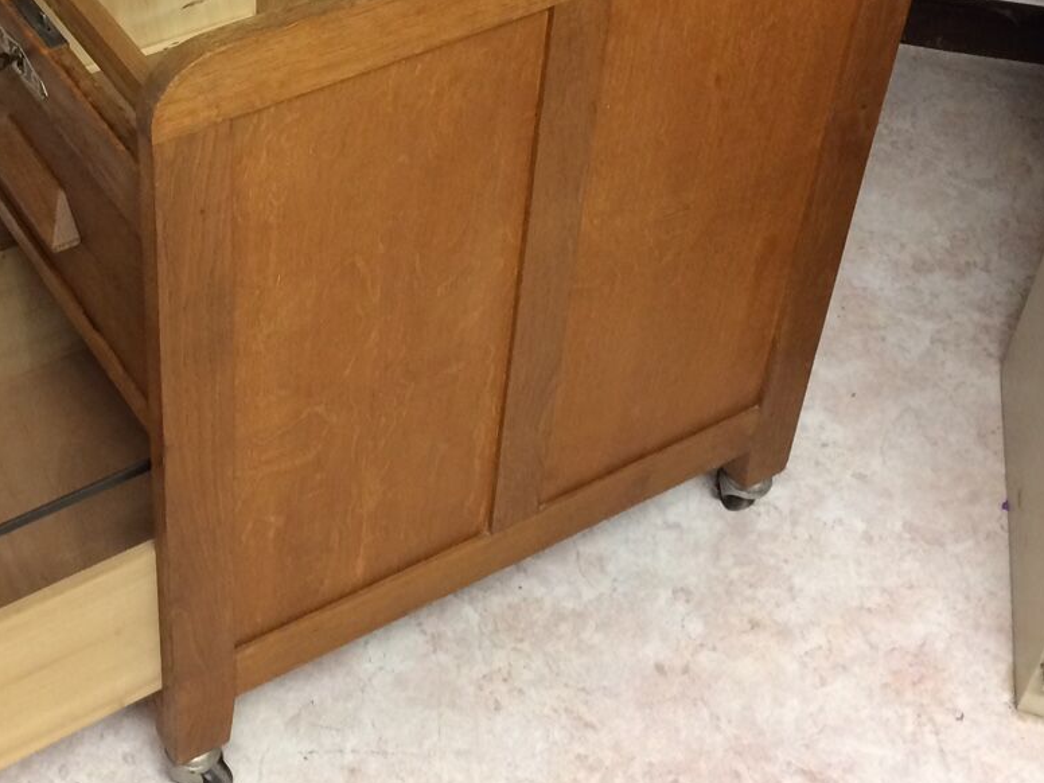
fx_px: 1840
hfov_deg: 31.1
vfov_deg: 23.7
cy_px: 151
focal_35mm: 61
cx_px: 254
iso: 160
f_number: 2.2
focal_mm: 4.15
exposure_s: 1/33
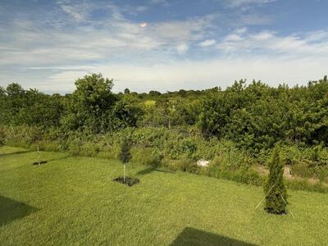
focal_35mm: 24
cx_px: 164
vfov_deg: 56.8
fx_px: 227
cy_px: 123
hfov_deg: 71.6
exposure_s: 1/3247
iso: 80
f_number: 1.78
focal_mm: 6.76
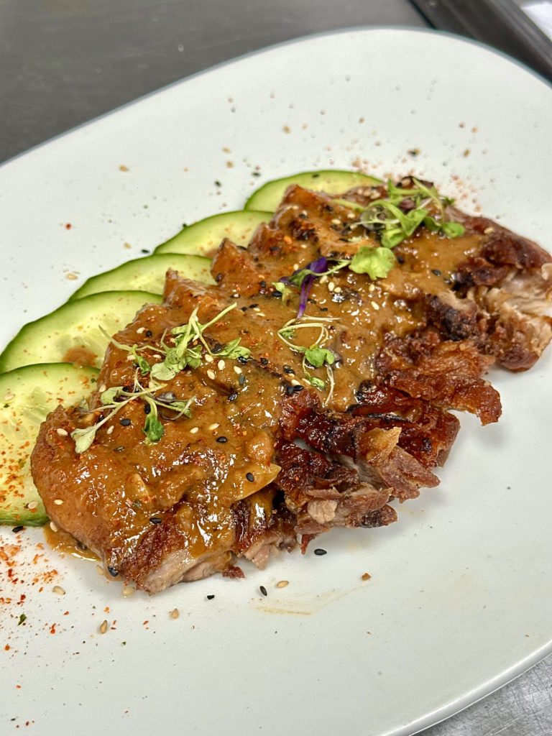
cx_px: 276
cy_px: 368
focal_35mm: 48
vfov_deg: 39.7
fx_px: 1021
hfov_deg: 30.3
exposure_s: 1/50
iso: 160
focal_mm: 6.86
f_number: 1.78
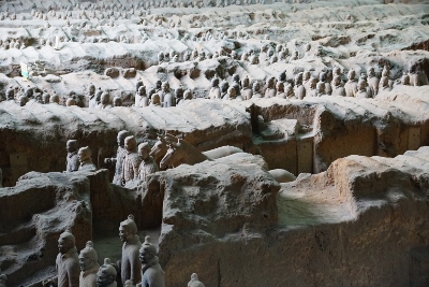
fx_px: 894
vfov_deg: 18.2
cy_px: 144
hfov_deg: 27.0
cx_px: 214
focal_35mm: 75
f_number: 5
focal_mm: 50
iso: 1600
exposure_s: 1/80
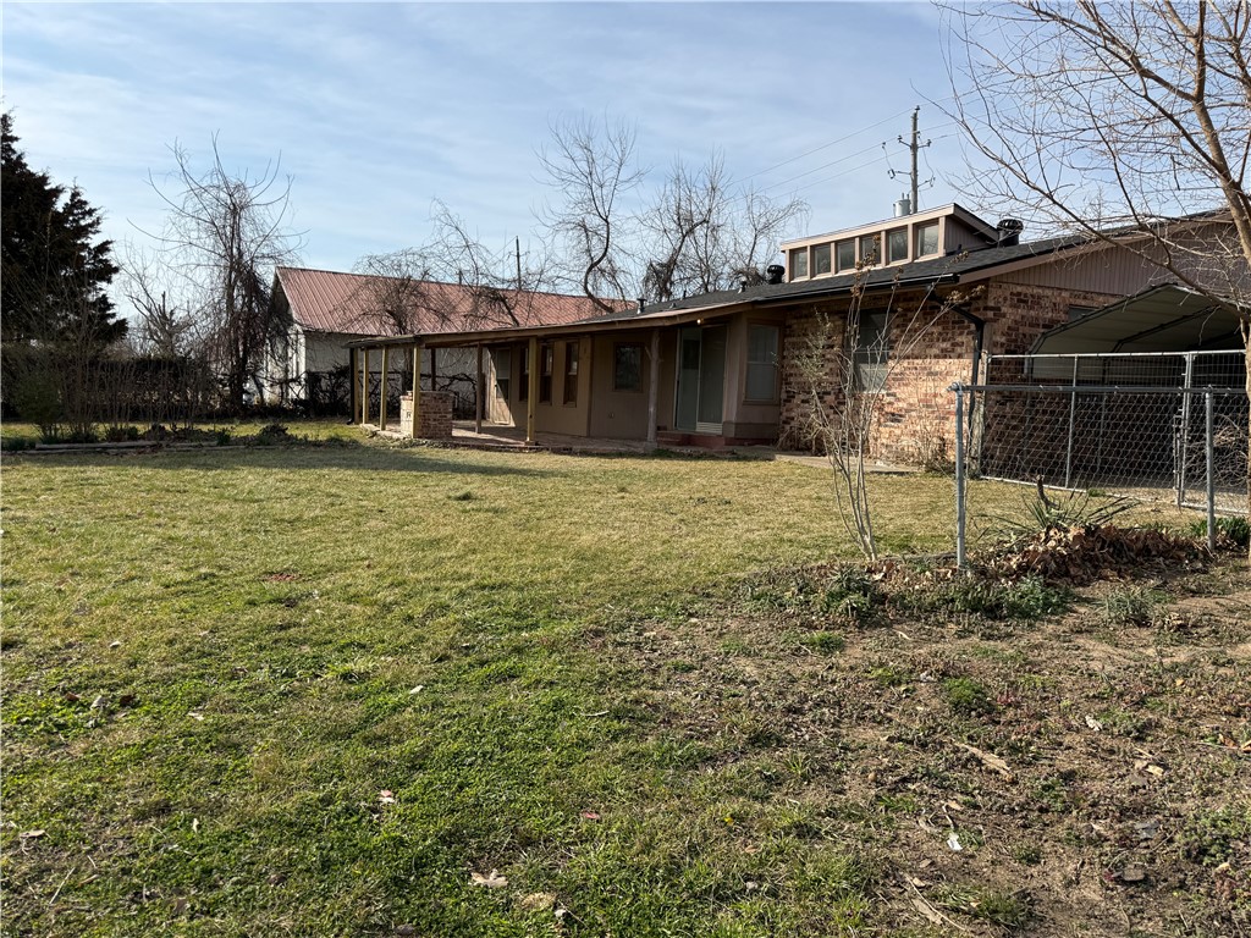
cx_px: 626
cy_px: 469
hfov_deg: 71.6
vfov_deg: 56.8
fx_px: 867
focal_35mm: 24
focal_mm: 6.76
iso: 80
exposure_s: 1/4673
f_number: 1.78
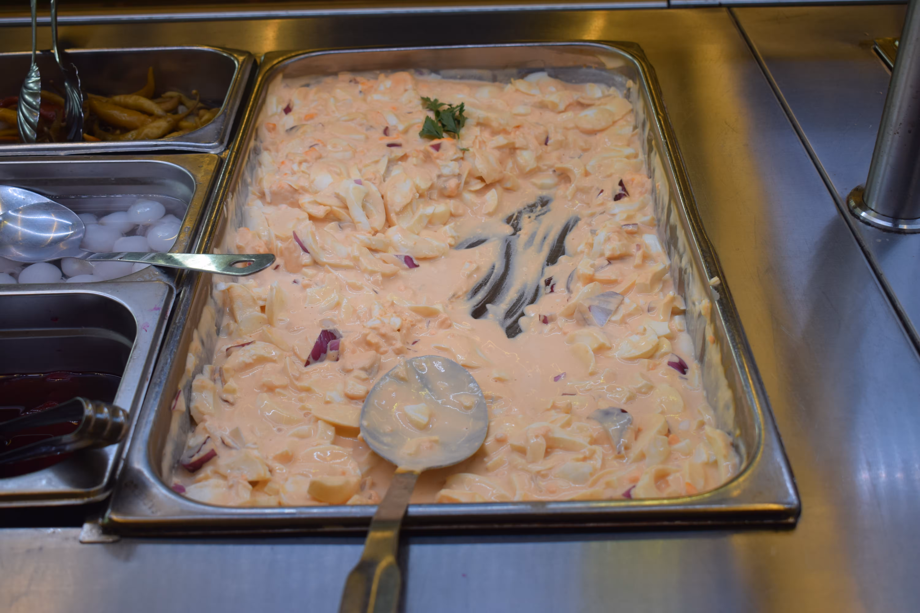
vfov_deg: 33.0
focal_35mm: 40
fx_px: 1035
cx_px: 460
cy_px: 306
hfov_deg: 47.9
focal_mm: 27
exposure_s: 1/160
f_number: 6.3
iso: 400
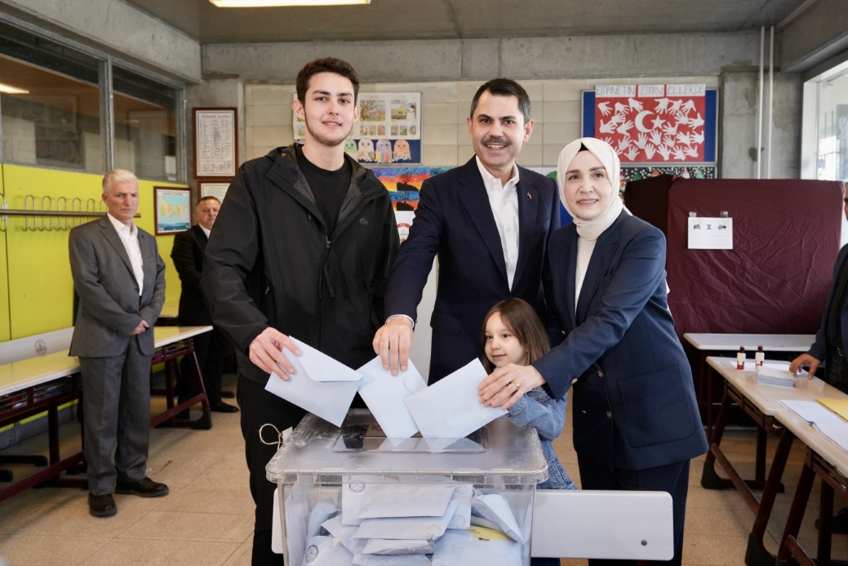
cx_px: 424
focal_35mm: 26
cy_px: 283
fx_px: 612
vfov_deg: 49.6
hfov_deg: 69.4
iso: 1600
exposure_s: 1/160
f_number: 4.5
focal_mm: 26
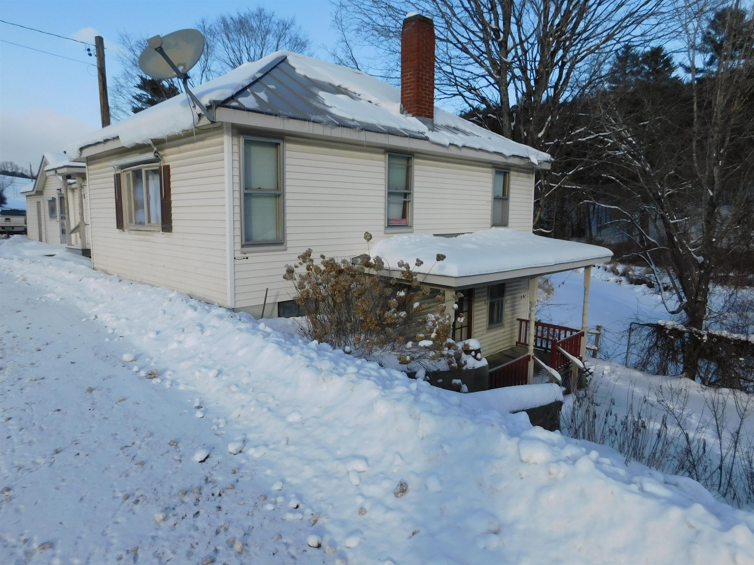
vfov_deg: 58.9
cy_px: 282
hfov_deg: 73.9
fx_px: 501
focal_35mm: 23
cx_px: 377
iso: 125
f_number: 6
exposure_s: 1/400
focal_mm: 4
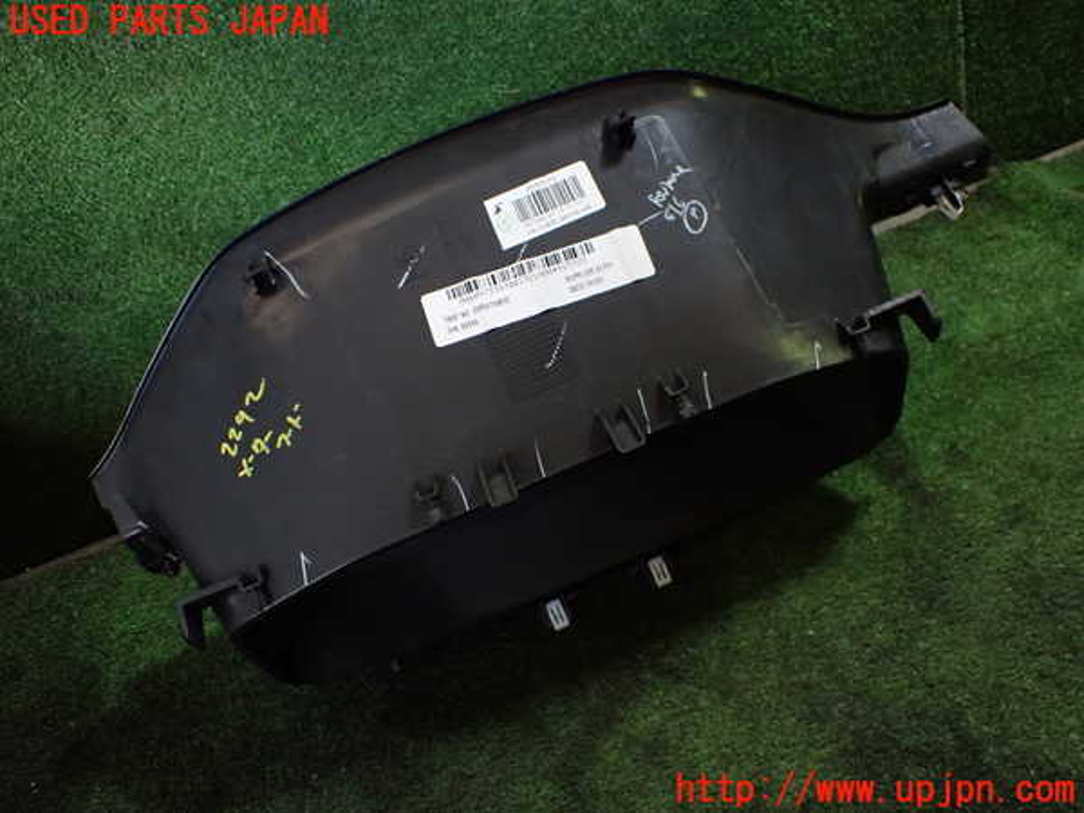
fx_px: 939
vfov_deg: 46.8
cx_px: 542
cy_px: 406
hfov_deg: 60.0
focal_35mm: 30
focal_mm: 5.4
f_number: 2.3
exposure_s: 1/125
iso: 500
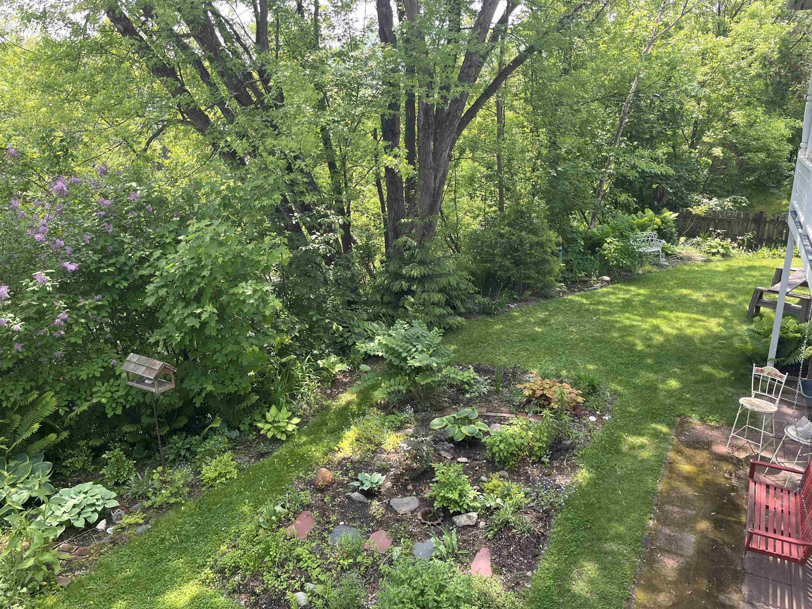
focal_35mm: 26
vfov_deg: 53.1
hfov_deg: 67.3
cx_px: 406
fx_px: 610
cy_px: 304
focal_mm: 5.1
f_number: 1.6
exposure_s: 1/360
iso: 50
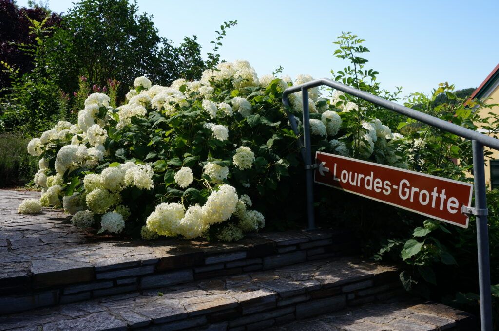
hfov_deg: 57.3
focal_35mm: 33
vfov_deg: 39.9
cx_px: 250
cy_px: 166
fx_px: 457
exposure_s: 1/80
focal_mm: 22
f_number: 10
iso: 100
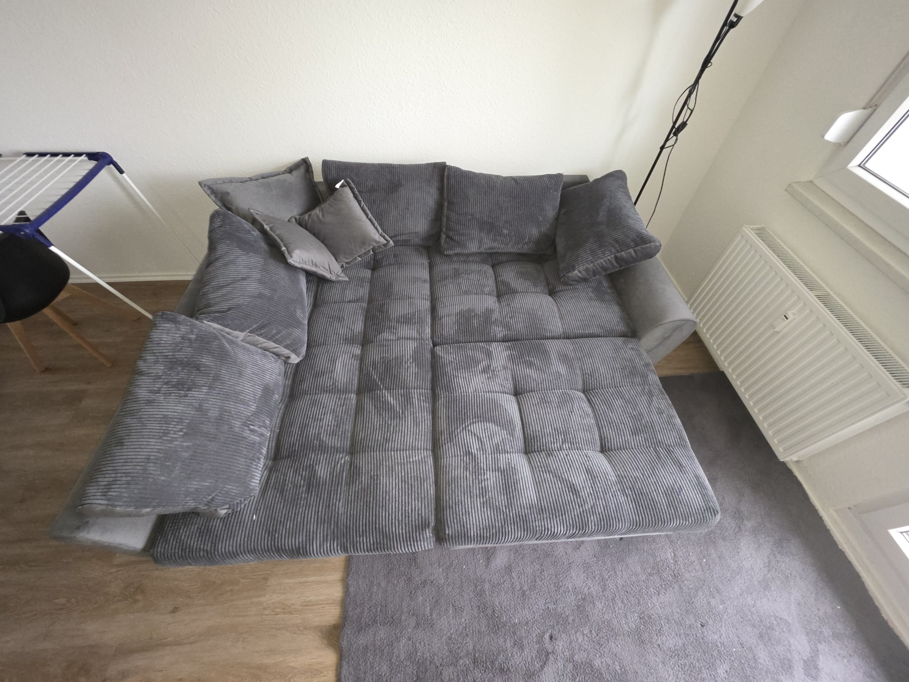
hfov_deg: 106.2
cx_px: 454
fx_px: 341
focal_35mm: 13
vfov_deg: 89.9
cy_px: 341
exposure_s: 1/33.3
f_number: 1.9
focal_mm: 2.2
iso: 400
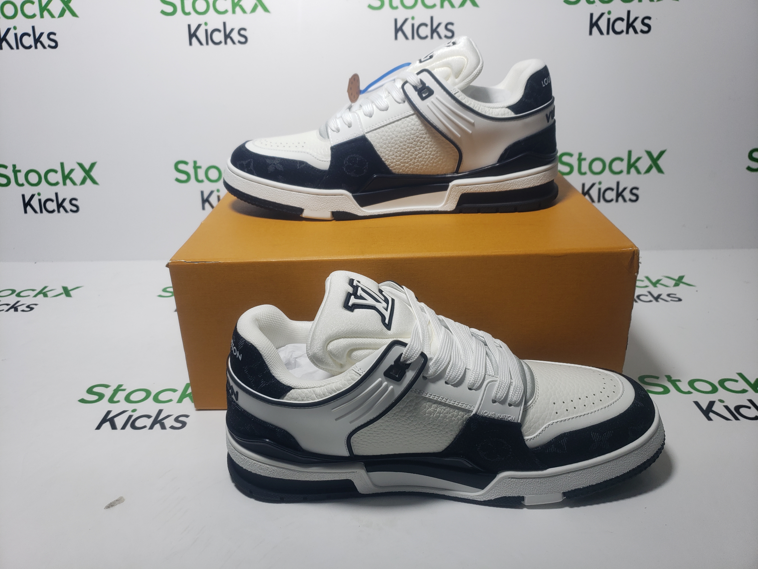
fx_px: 569
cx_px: 379
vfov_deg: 53.1
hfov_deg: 67.3
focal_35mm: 26
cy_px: 284
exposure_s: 1/433
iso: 50
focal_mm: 4.3
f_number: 1.5
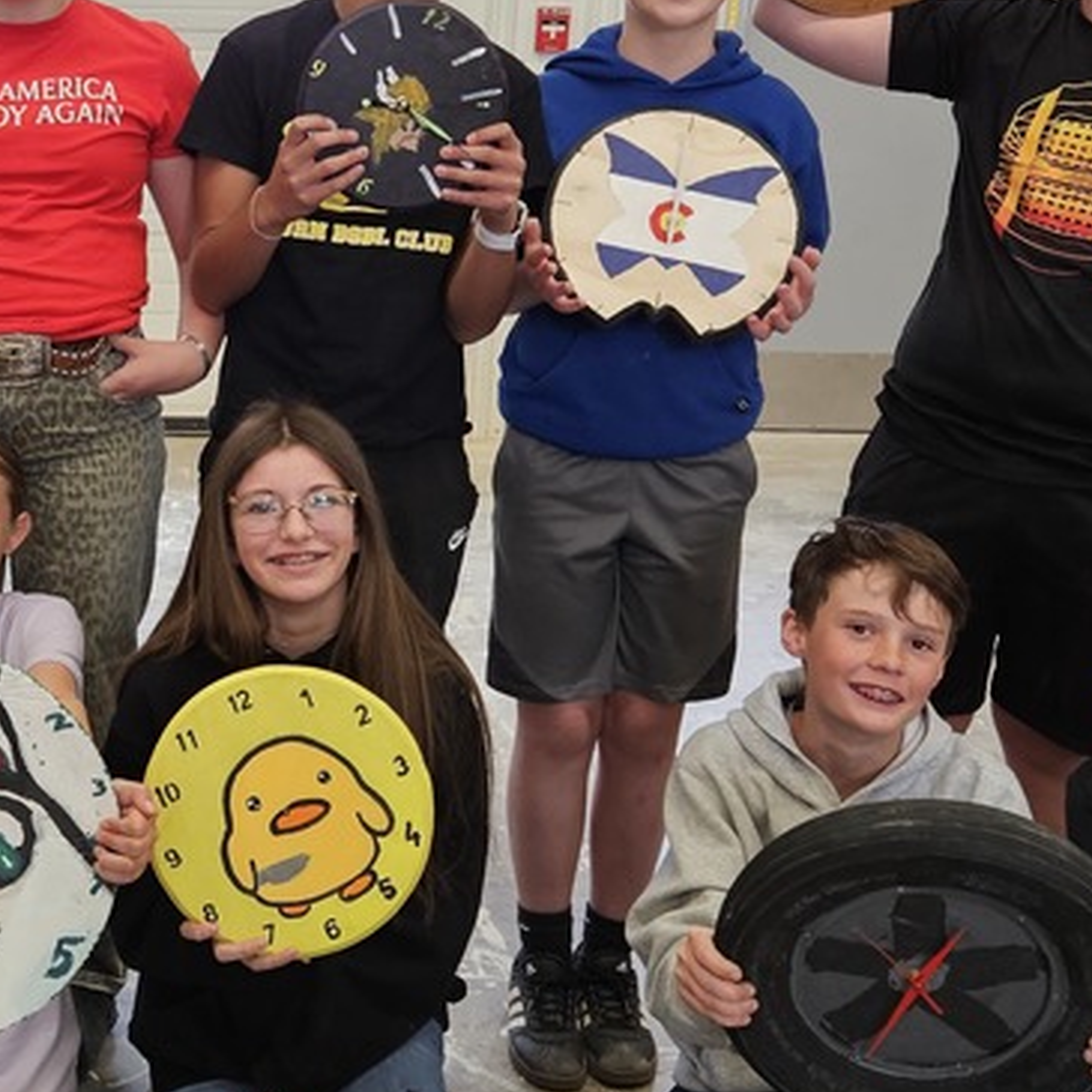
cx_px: 123
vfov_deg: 30.0
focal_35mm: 57
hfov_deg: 28.9
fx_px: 2034
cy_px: 464
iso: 160
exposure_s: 1/120
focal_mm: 5.4
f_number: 1.8
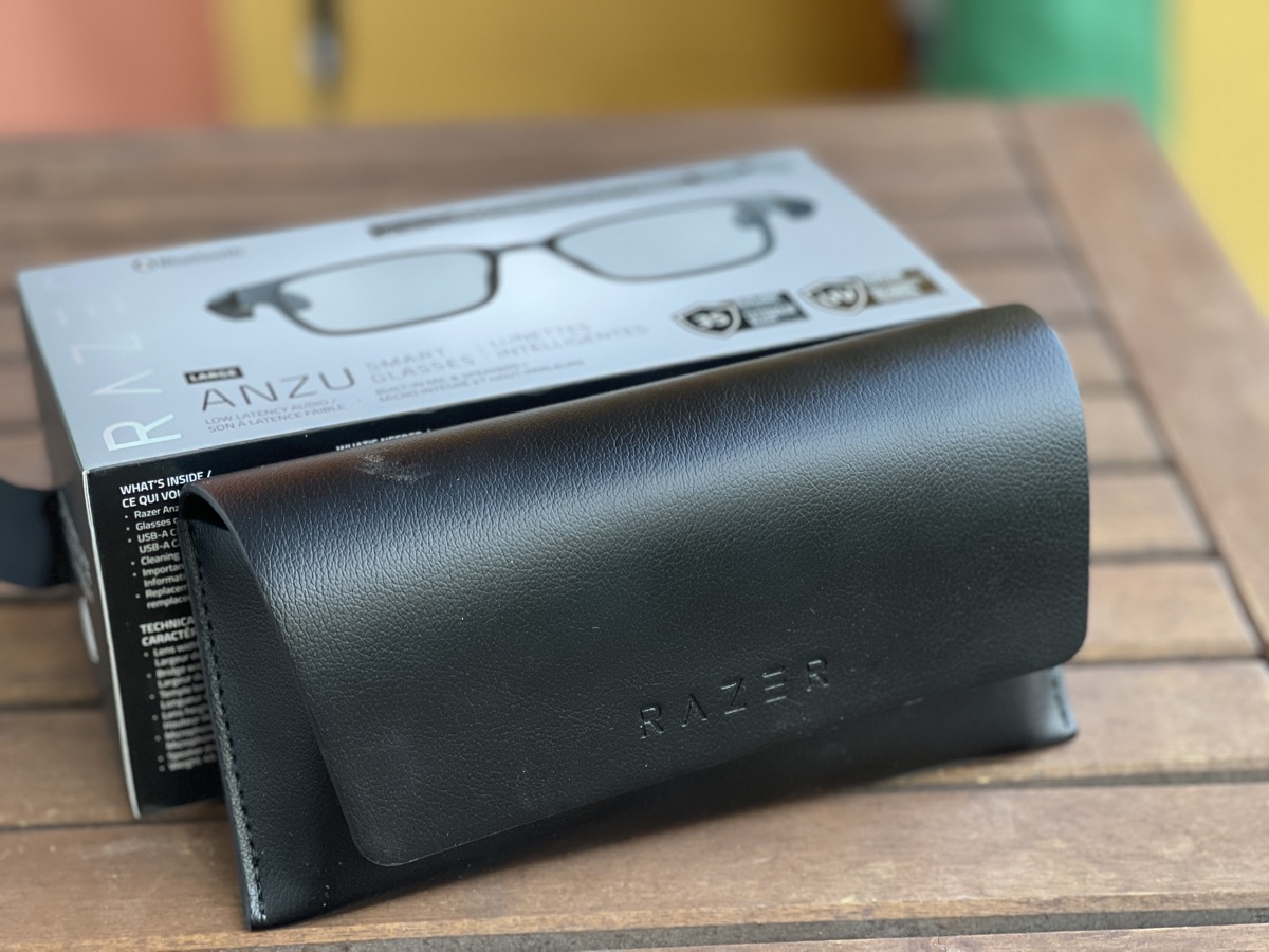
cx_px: 634
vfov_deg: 22.9
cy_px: 476
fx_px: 2346
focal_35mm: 64
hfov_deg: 30.3
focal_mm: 7.5
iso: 125
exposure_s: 1/121
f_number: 2.2
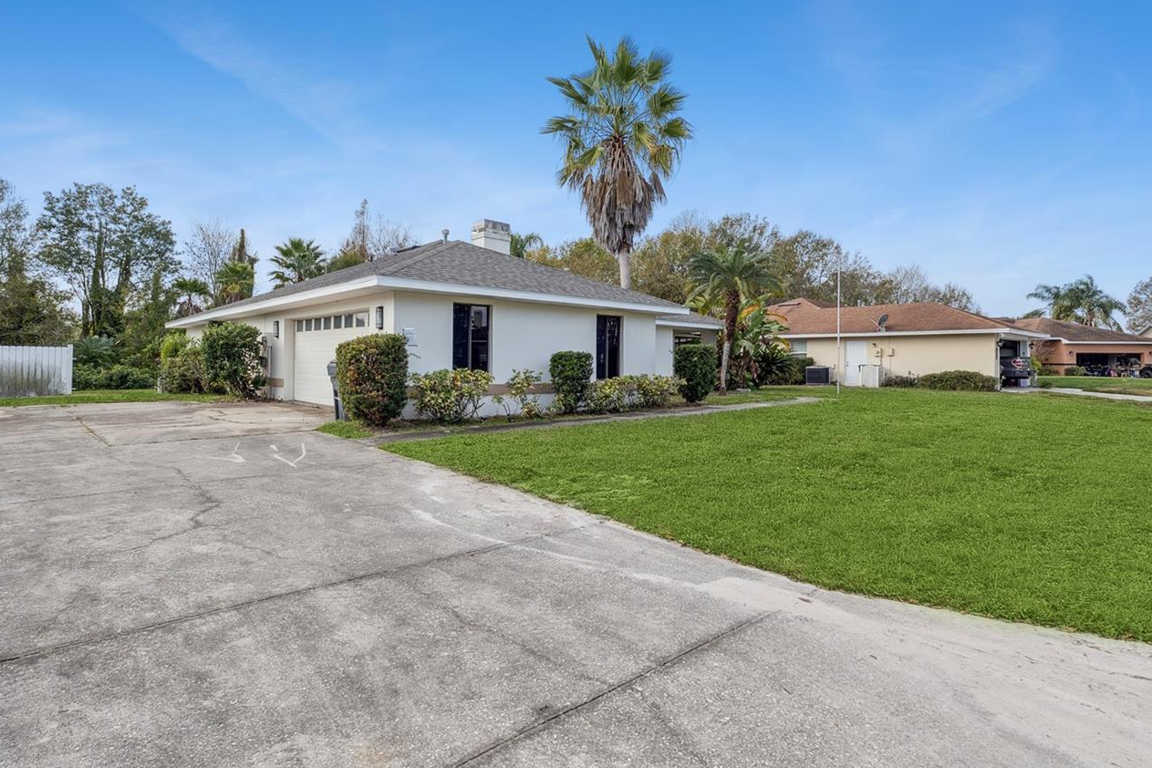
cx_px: 552
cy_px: 353
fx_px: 608
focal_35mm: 19
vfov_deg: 64.5
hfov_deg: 86.9
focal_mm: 10
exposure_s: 1/250
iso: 100
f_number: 8
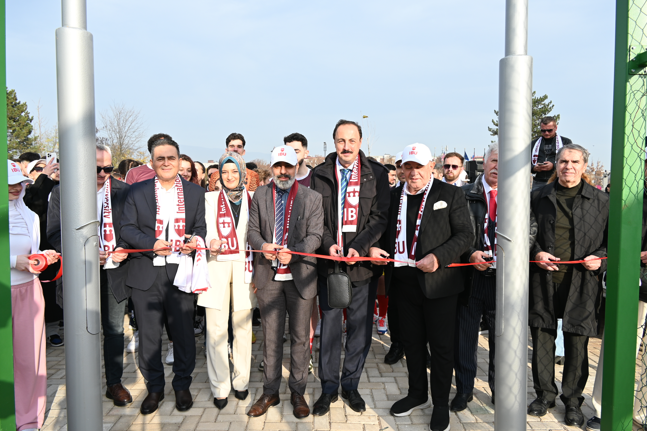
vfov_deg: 47.9
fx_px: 485
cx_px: 324
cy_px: 216
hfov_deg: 67.4
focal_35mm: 27
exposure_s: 1/250
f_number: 5.6
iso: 140
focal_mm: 18
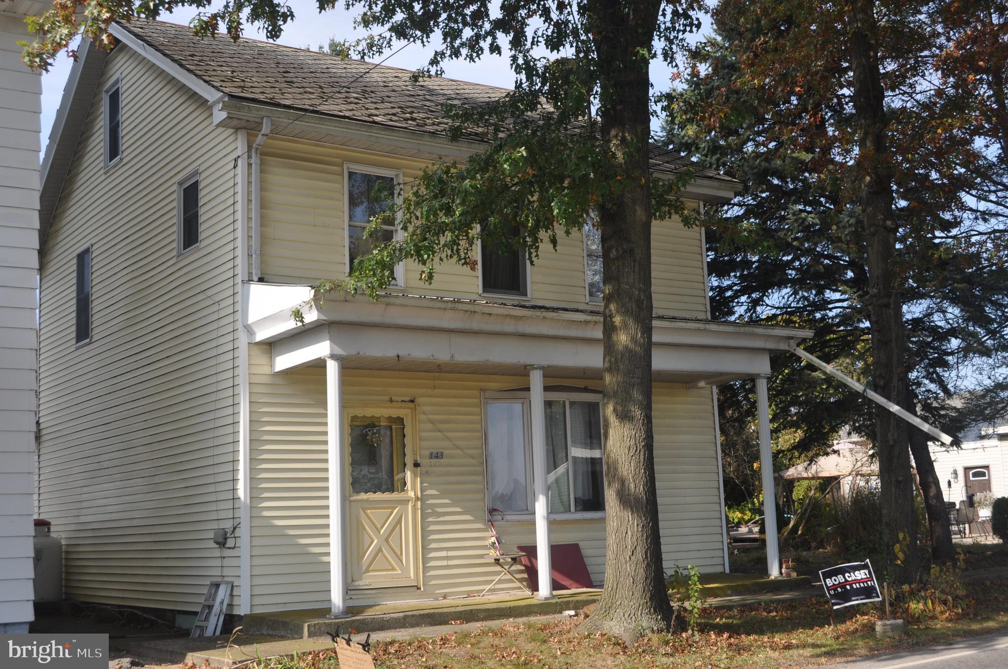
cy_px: 334
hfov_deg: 42.4
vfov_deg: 28.9
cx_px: 504
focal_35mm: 46
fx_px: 1300
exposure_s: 1/250
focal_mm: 31
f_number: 8
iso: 200
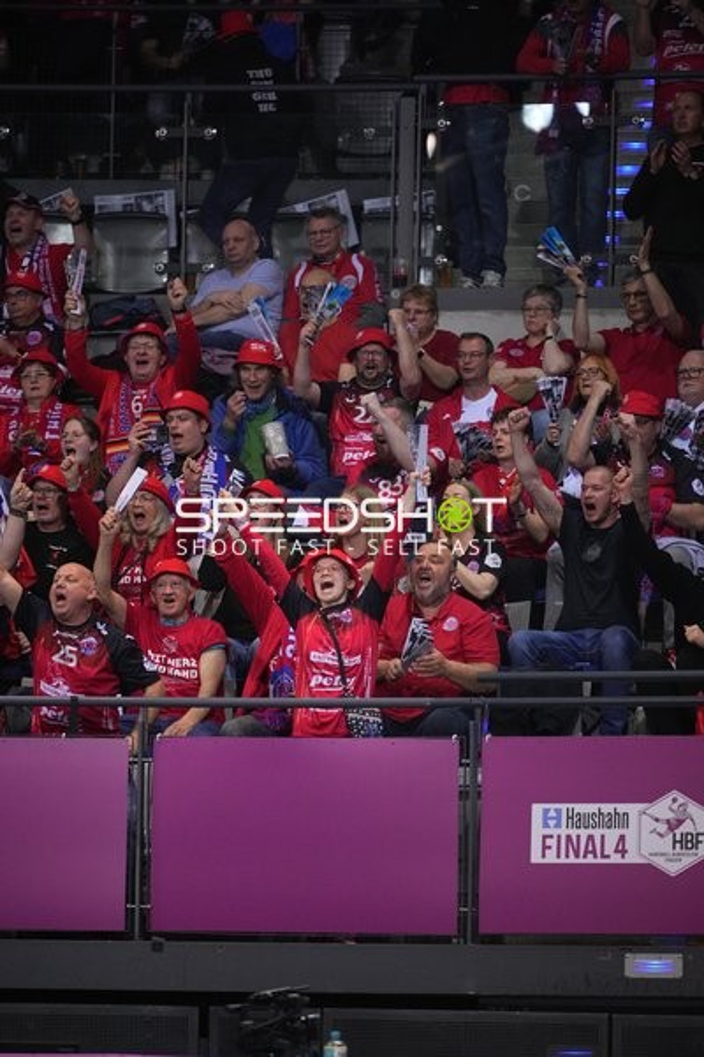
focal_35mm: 200
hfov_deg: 6.9
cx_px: 352
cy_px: 528
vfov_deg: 10.3
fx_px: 5866
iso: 5000
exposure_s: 1/1600
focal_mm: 200
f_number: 2.8
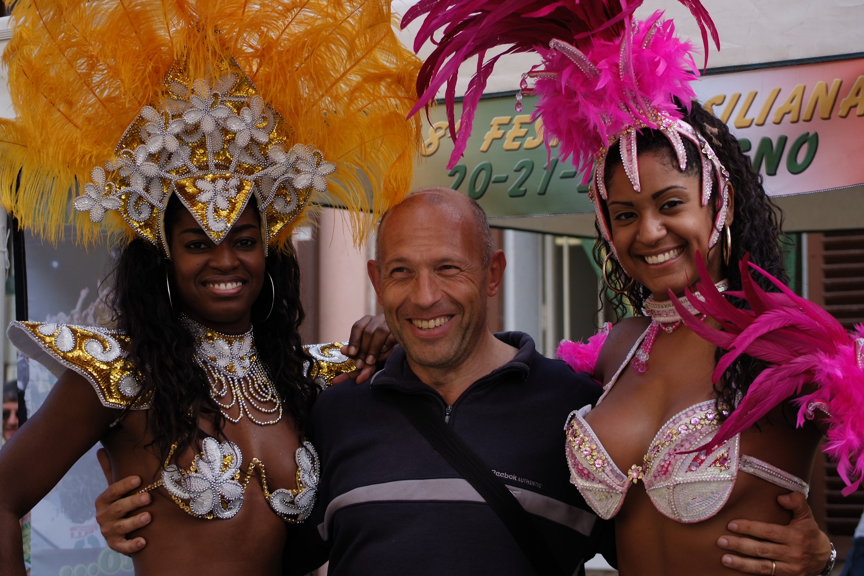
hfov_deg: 24.5
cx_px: 432
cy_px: 288
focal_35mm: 83
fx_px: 1992
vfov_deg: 16.5
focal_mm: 55
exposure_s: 1/114
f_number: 5.6
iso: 100
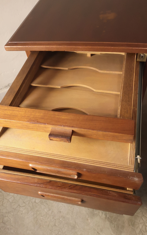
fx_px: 186
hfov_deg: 43.1
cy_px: 119
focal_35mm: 29
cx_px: 82
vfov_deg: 64.6
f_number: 1.8
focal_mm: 3.95
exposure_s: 1/50
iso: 500
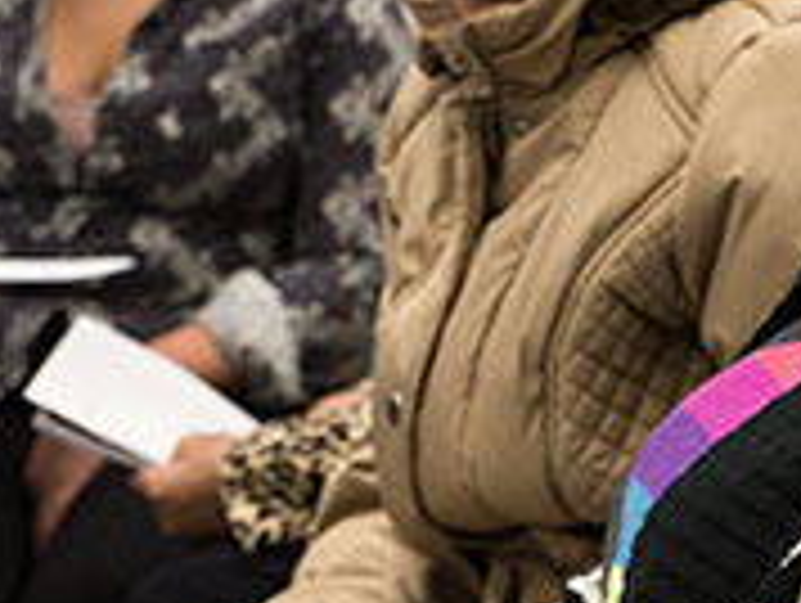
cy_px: 97
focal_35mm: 150
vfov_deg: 9.9
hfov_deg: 12.8
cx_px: 981
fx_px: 3476
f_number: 6.7
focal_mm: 48
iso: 1600
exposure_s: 1/180
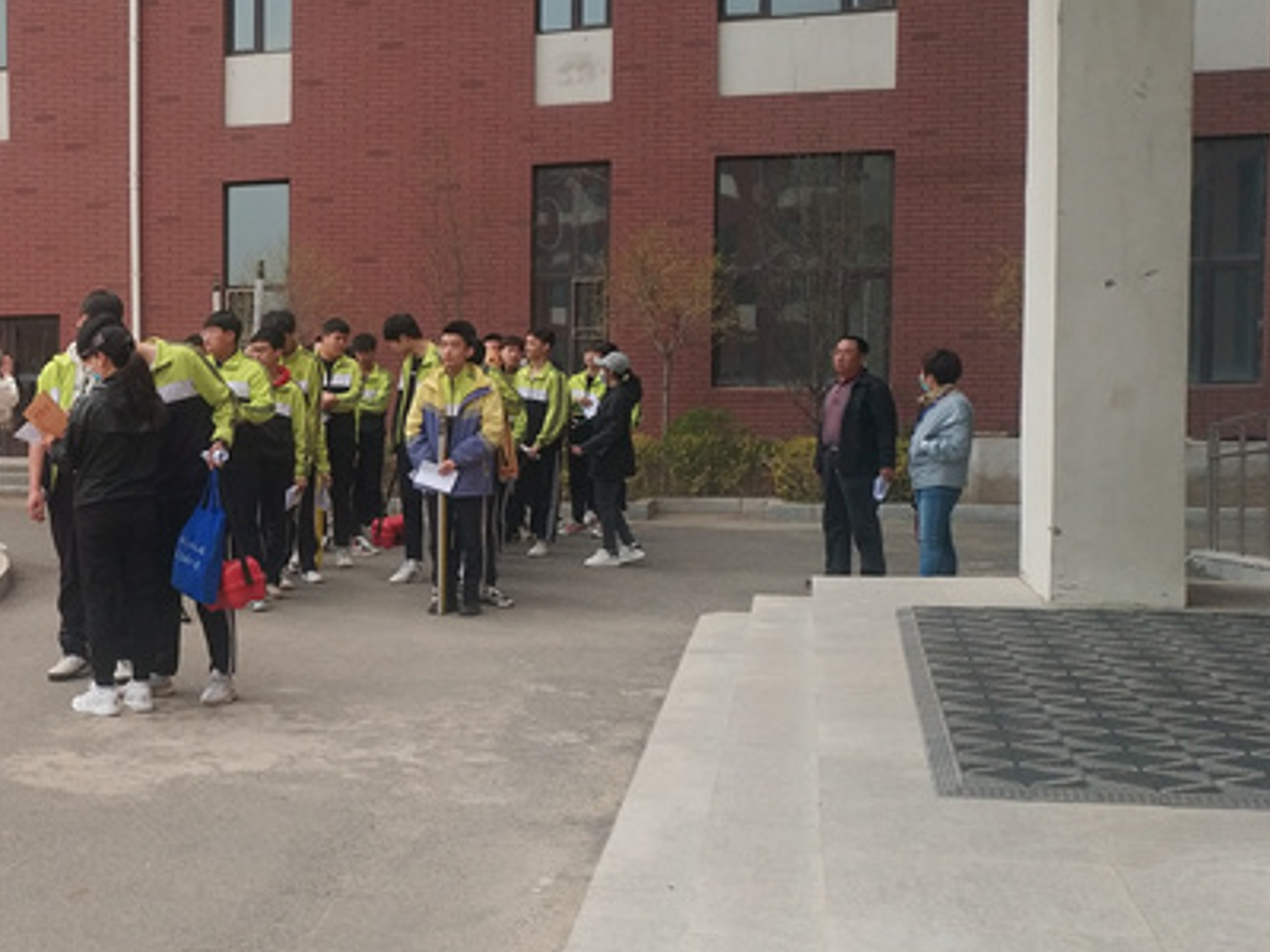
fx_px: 2348
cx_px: 57
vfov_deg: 22.9
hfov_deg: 28.7
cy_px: 511
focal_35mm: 64
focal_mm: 4.5
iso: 115
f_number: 2
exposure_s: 1/774
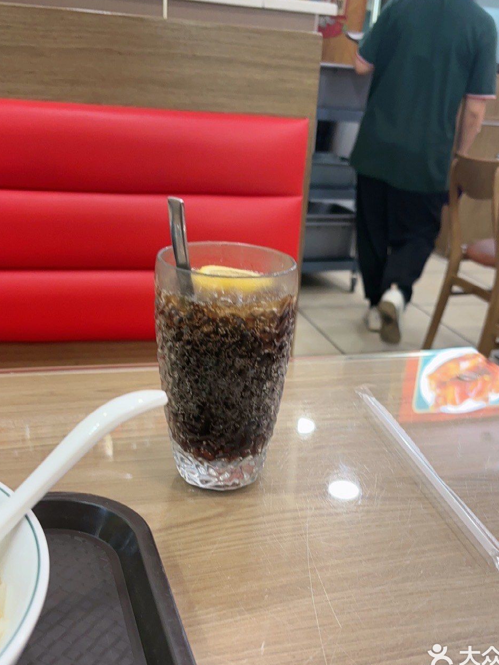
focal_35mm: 31
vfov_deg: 58.2
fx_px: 596
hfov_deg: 45.4
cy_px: 298
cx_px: 272
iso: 100
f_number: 1.6
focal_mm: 5.96
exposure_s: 1/50
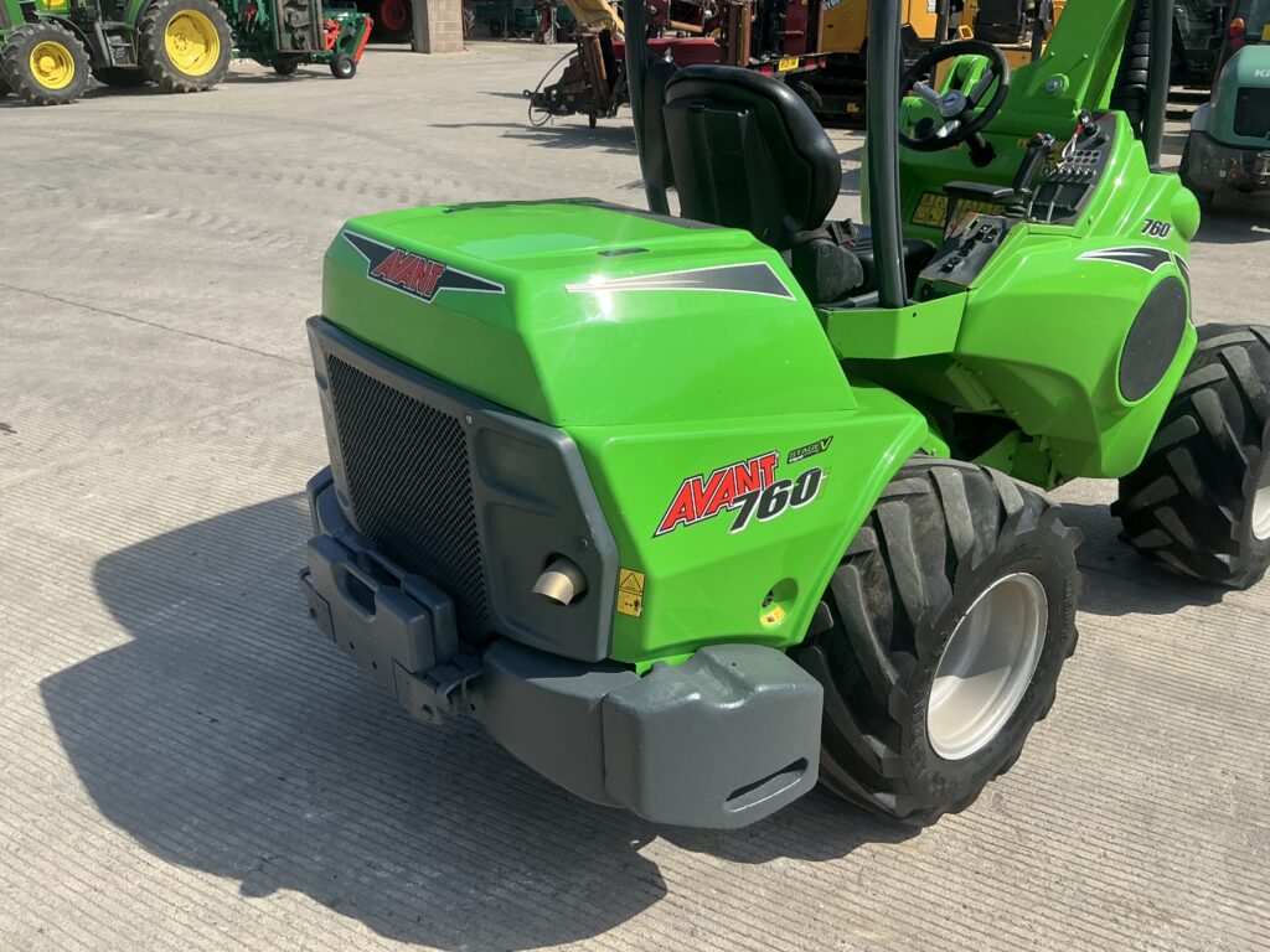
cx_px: 635
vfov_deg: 49.7
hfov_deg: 63.4
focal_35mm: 28
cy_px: 476
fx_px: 1027
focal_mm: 3
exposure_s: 1/1342
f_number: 1.8
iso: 25
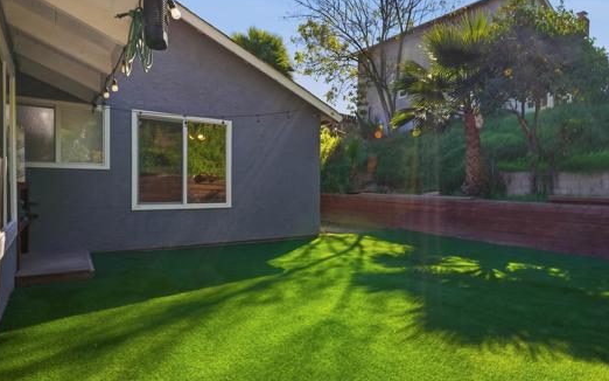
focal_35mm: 21
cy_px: 181
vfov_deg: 57.2
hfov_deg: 81.2
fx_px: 348
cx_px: 368
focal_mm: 16.8
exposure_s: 1/320
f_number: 11
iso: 125
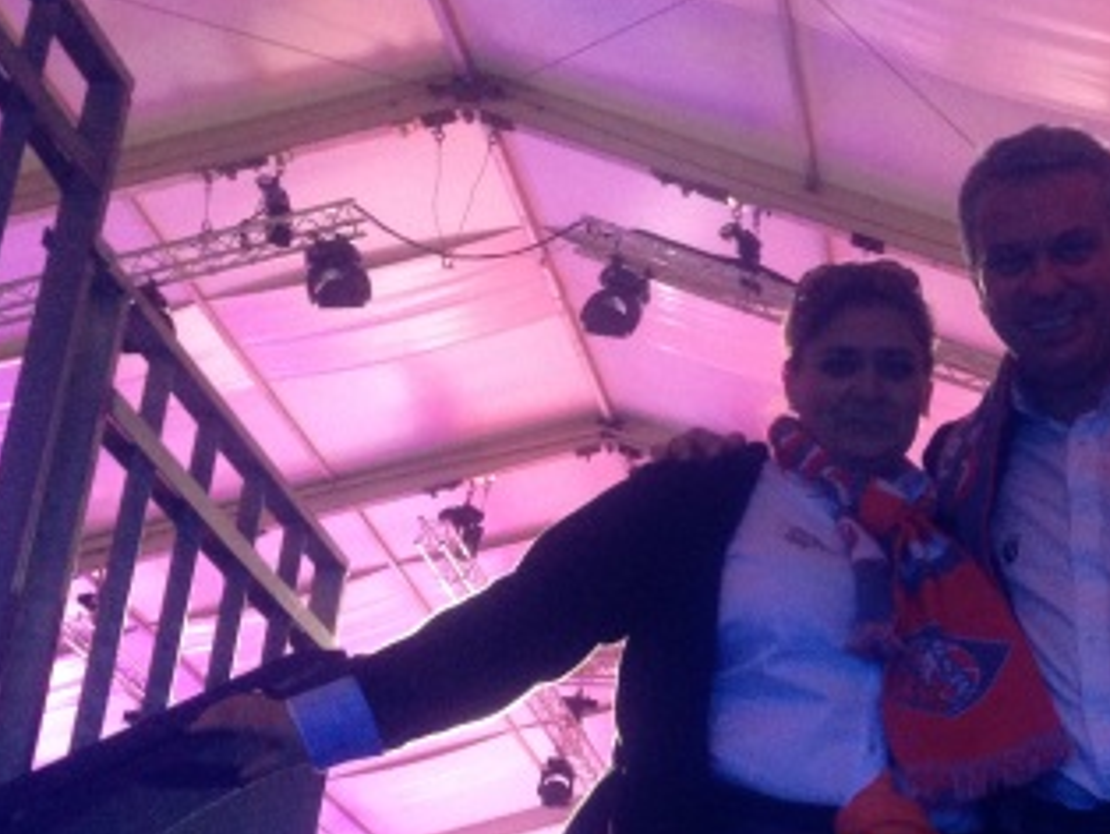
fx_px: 2022
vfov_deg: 22.8
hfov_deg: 29.5
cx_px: 983
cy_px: 728
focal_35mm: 63
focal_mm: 4.12
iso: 250
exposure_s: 1/20
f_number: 2.4
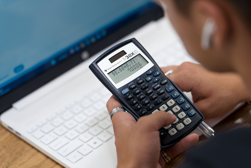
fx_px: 817
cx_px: 126
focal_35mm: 117
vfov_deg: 11.7
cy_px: 84
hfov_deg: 17.5
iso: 200
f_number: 2.8
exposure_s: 1/80
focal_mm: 117
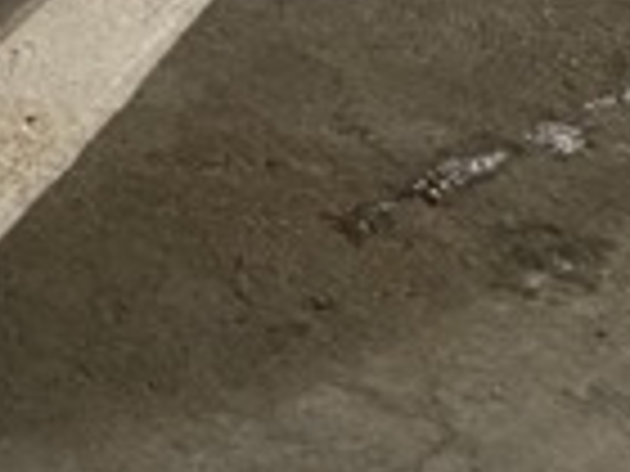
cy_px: -517
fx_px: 2166
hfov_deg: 13.6
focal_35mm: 119
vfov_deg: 11.1
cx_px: -706
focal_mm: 4.25
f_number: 1.8
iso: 500
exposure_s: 1/30
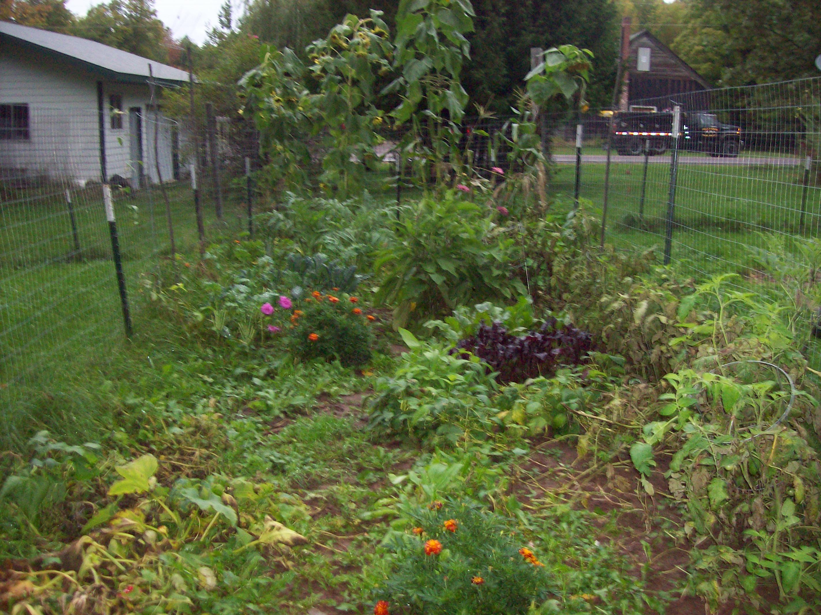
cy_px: 308
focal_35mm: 36
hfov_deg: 51.4
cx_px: 410
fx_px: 854
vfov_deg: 39.6
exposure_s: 1/64
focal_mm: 6
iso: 140
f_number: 2.7
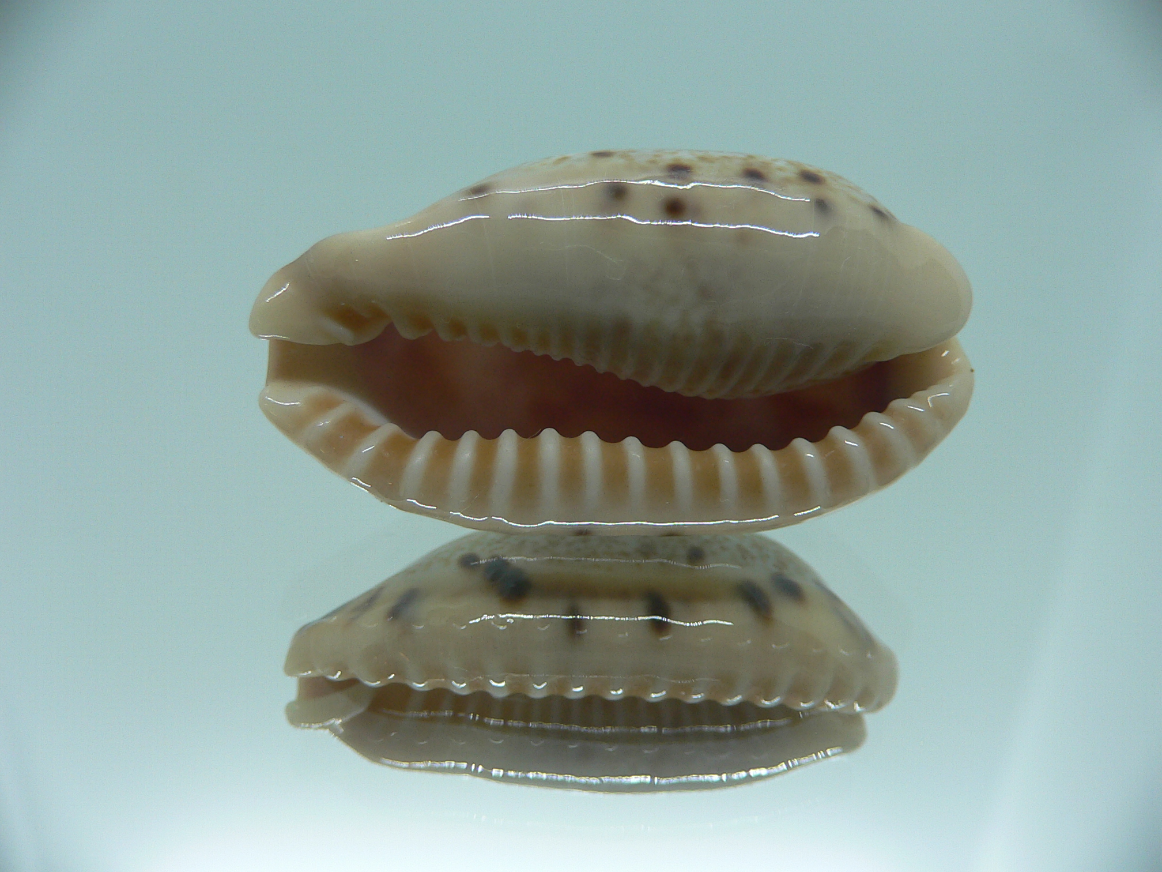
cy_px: 436
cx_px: 581
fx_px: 1175
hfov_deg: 52.6
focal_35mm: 35
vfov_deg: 40.7
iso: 80
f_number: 2.8
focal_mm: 4.6
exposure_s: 1/60
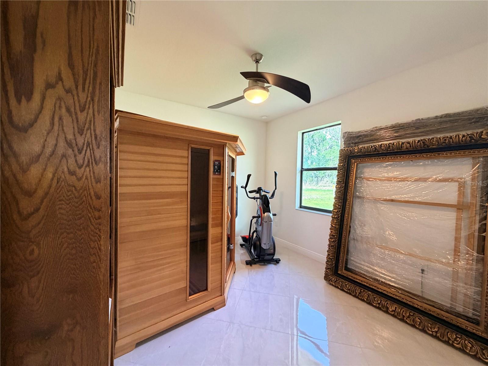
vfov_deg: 85.7
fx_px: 197
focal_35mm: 14
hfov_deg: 102.1
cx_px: 244
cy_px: 183
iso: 320
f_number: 2.2
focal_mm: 2.22
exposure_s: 1/60
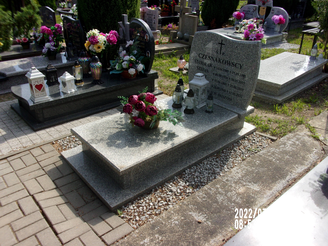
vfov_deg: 49.7
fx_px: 265
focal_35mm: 28
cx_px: 164
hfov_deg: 63.4
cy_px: 123
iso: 80
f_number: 10.8
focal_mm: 5.1
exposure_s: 1/58
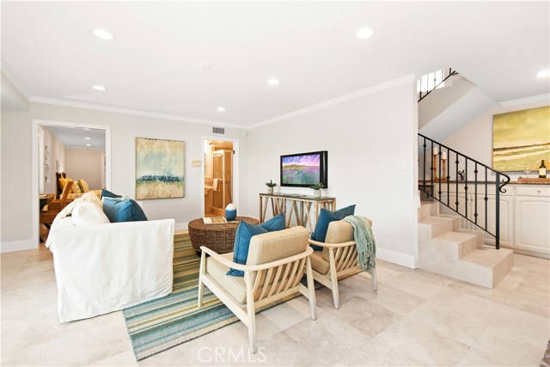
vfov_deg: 77.4
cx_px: 275
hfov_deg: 100.4
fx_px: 229
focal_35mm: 15
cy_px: 184
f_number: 8
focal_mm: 10
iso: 1250
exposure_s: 1/25
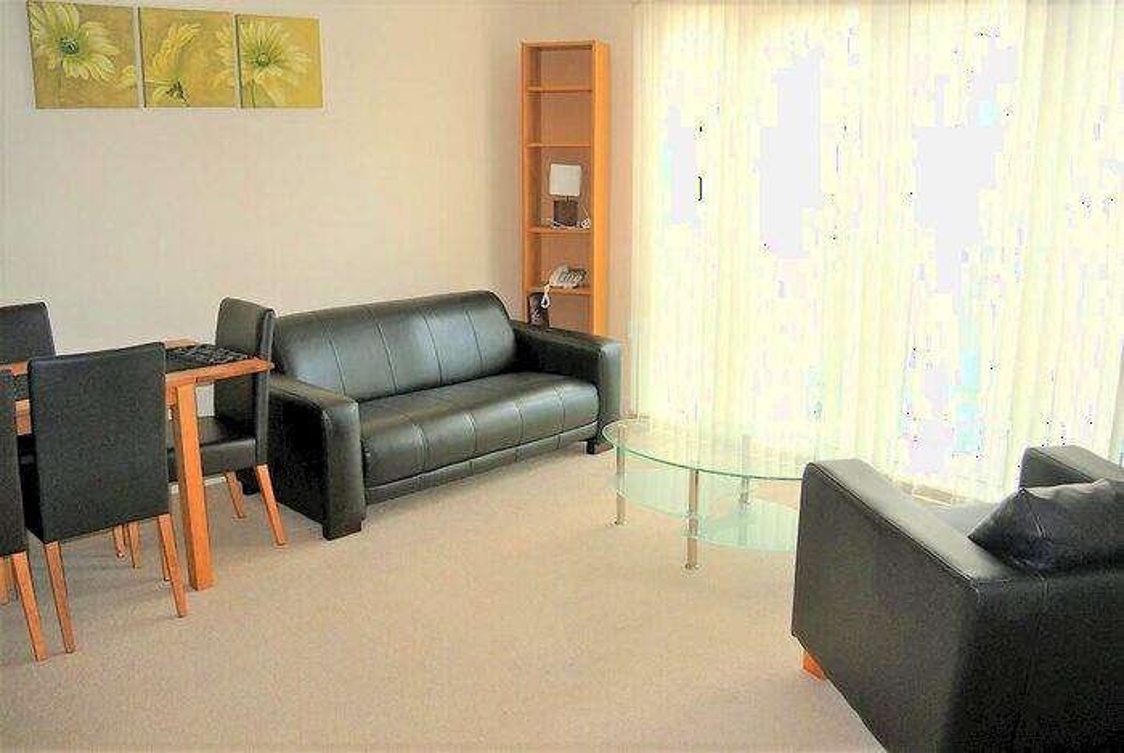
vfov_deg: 45.1
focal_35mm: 29
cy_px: 376
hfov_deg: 63.6
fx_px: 907
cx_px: 562
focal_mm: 11
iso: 280
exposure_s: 1/60
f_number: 3.5
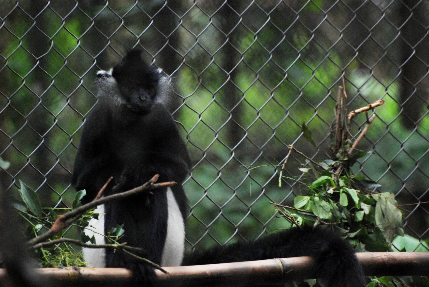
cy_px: 144
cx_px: 214
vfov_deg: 3.1
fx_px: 5369
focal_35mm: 450
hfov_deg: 4.6
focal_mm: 300
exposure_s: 1/160
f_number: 5.6
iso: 1600
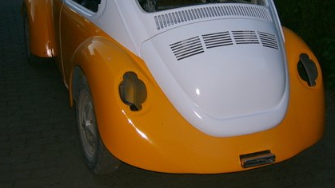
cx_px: 159
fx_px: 444
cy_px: 53
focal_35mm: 50
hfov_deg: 41.3
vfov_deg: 23.8
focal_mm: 5.8
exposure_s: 1/30
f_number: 2.8
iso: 100
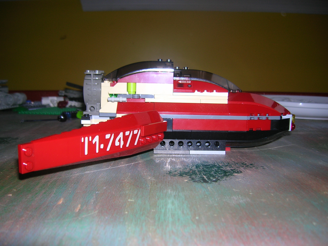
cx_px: 164
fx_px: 322
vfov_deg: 41.7
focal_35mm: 34
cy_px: 123
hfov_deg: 54.0
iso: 50
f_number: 2.9
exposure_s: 1/60.1
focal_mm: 5.7
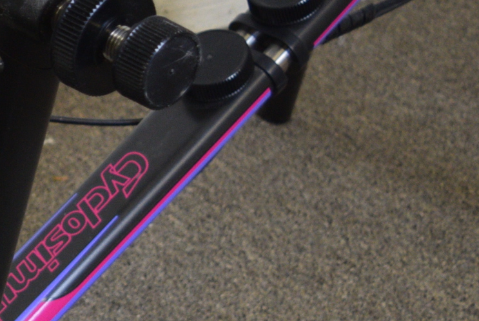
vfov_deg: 9.5
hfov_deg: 12.9
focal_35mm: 145
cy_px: 274
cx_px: -364
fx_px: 1931
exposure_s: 1/60
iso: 720
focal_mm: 24
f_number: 4
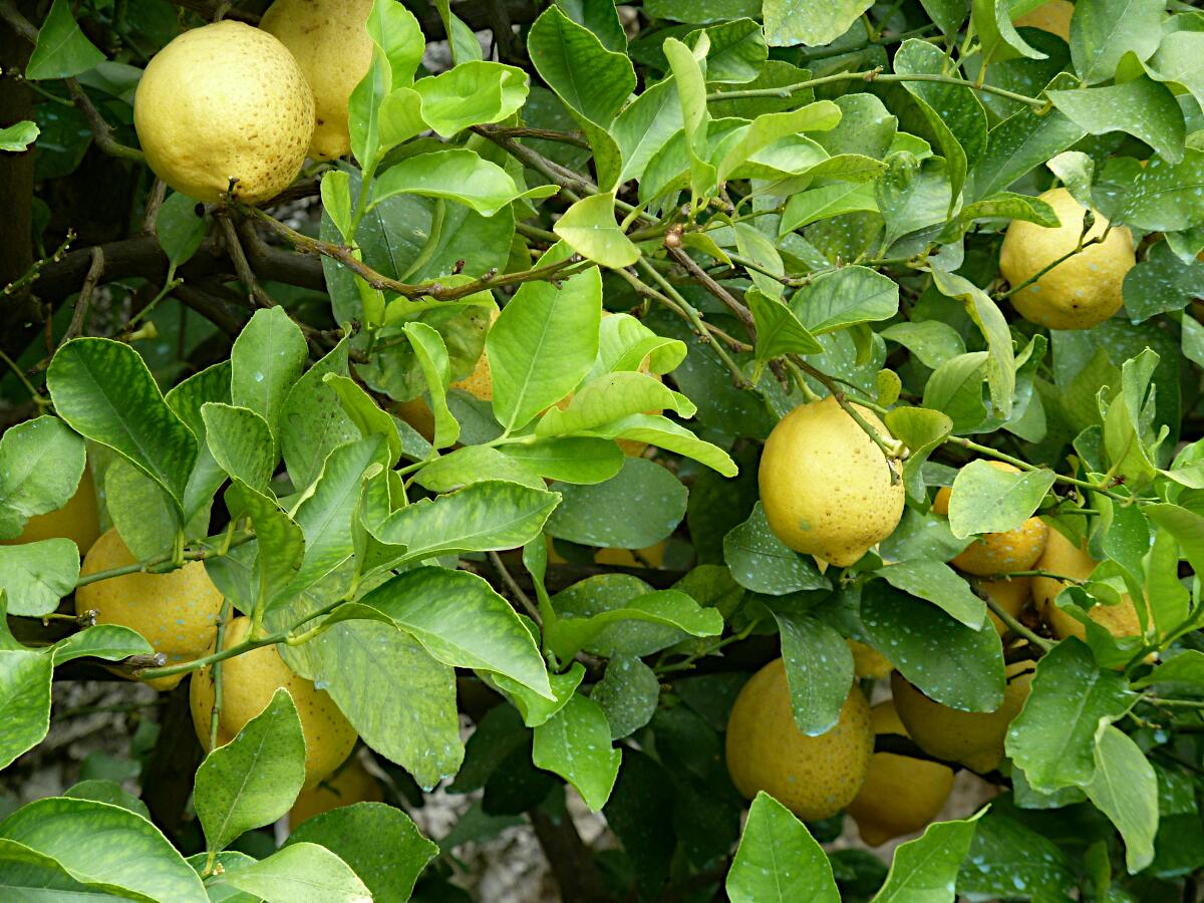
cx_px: 602
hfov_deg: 10.1
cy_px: 452
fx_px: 6817
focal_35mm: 196
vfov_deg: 7.6
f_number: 4.5
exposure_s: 1/80
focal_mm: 32.1
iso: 125
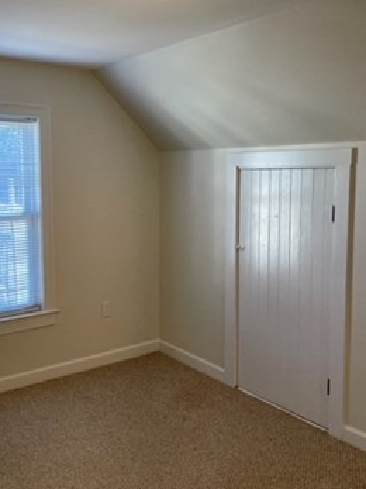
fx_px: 508
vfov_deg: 51.3
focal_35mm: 36
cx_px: 138
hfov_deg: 39.4
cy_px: 230
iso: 80
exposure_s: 1/120
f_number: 1.6
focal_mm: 4.2
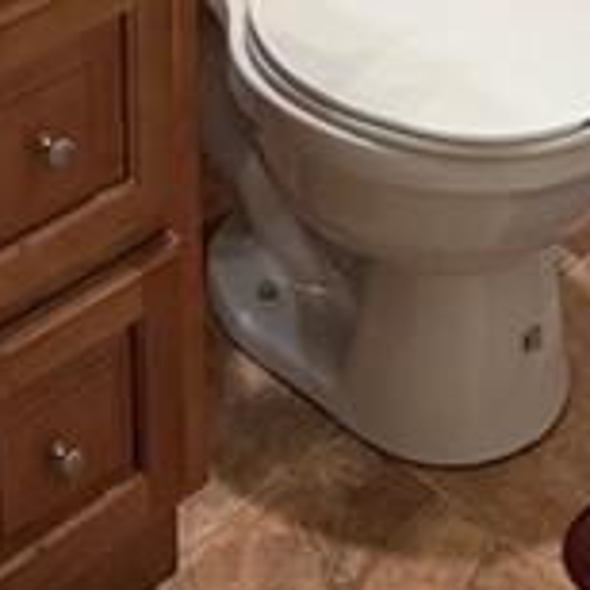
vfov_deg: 13.8
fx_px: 2044
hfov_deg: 16.4
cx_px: 418
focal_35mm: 106
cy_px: -613
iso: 200
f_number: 1.78
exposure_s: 1/120
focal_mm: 6.76
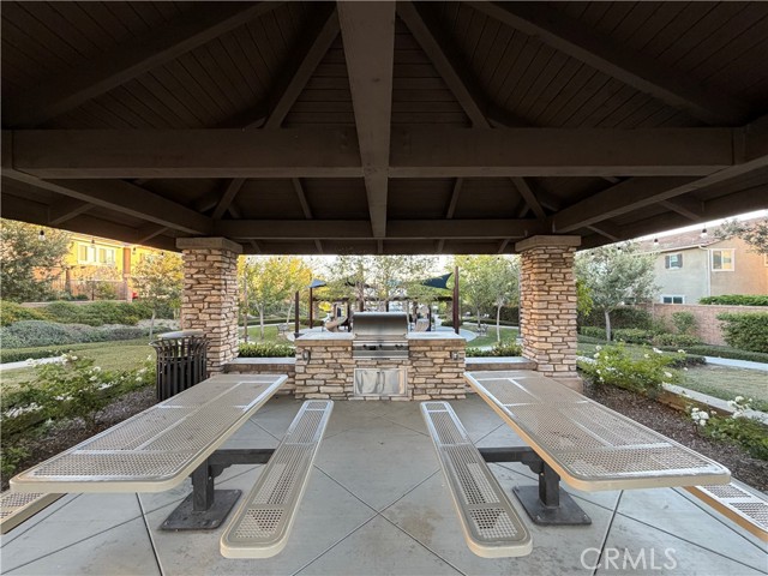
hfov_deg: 102.1
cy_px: 288
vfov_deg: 85.7
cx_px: 384
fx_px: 311
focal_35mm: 14
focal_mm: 2.22
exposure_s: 1/121
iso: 200
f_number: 2.2
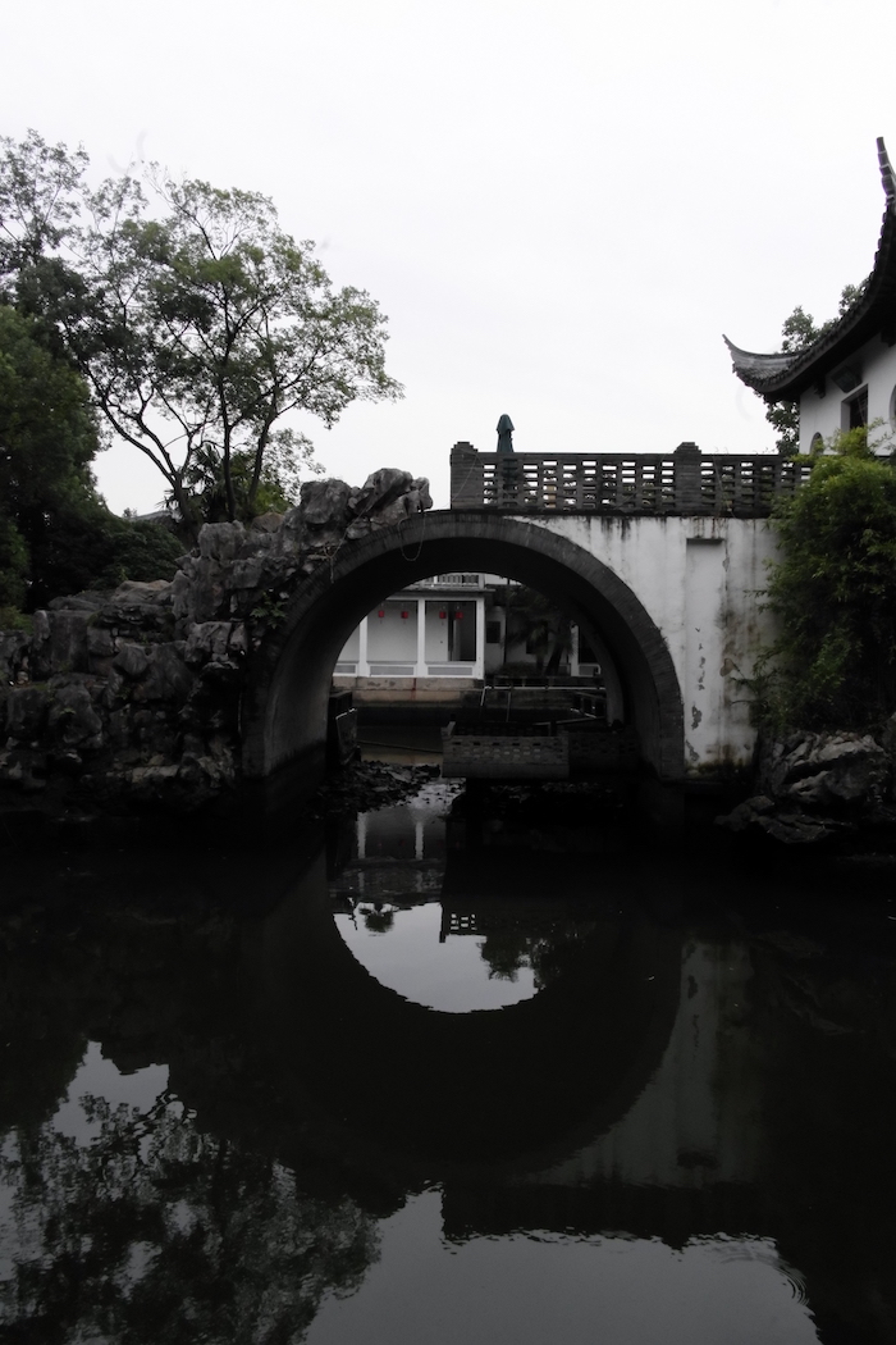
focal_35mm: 27
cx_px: 448
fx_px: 1008
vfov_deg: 67.4
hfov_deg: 47.9
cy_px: 672
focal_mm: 18
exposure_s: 1/320
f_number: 16
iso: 2000
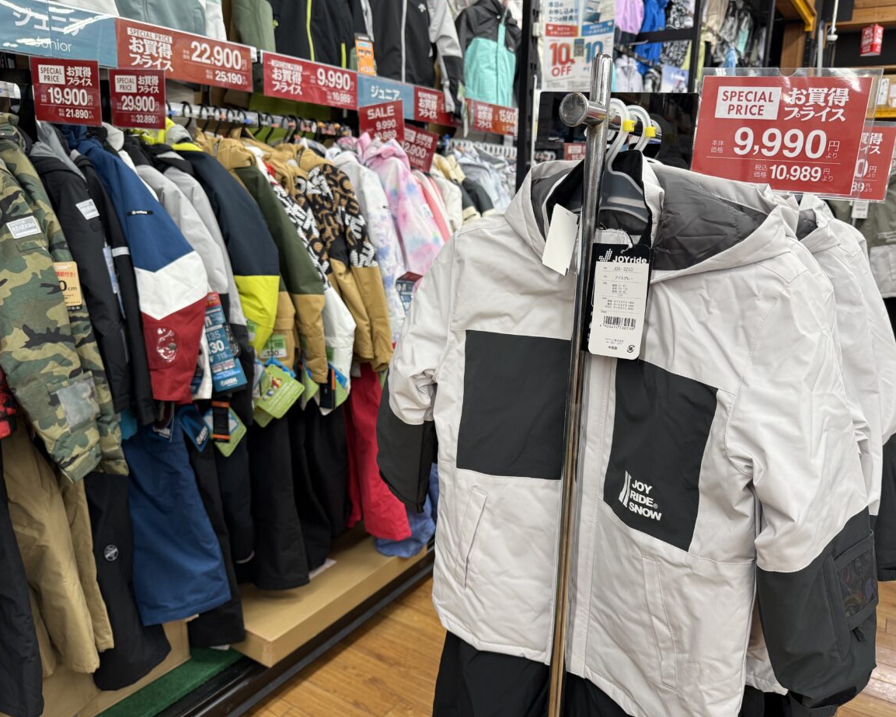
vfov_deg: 54.9
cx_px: 468
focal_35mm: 26
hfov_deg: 66.0
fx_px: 690
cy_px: 353
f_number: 1.78
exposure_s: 1/100
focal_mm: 6.76
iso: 100
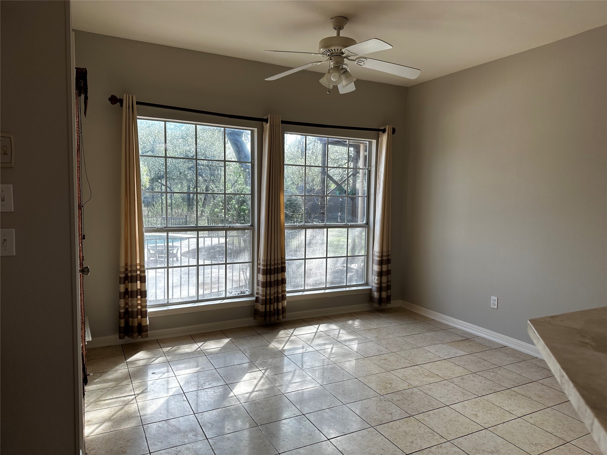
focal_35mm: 24
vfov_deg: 56.8
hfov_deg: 71.6
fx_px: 421
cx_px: 304
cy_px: 228
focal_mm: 6.86
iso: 80
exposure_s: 1/431
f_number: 1.78
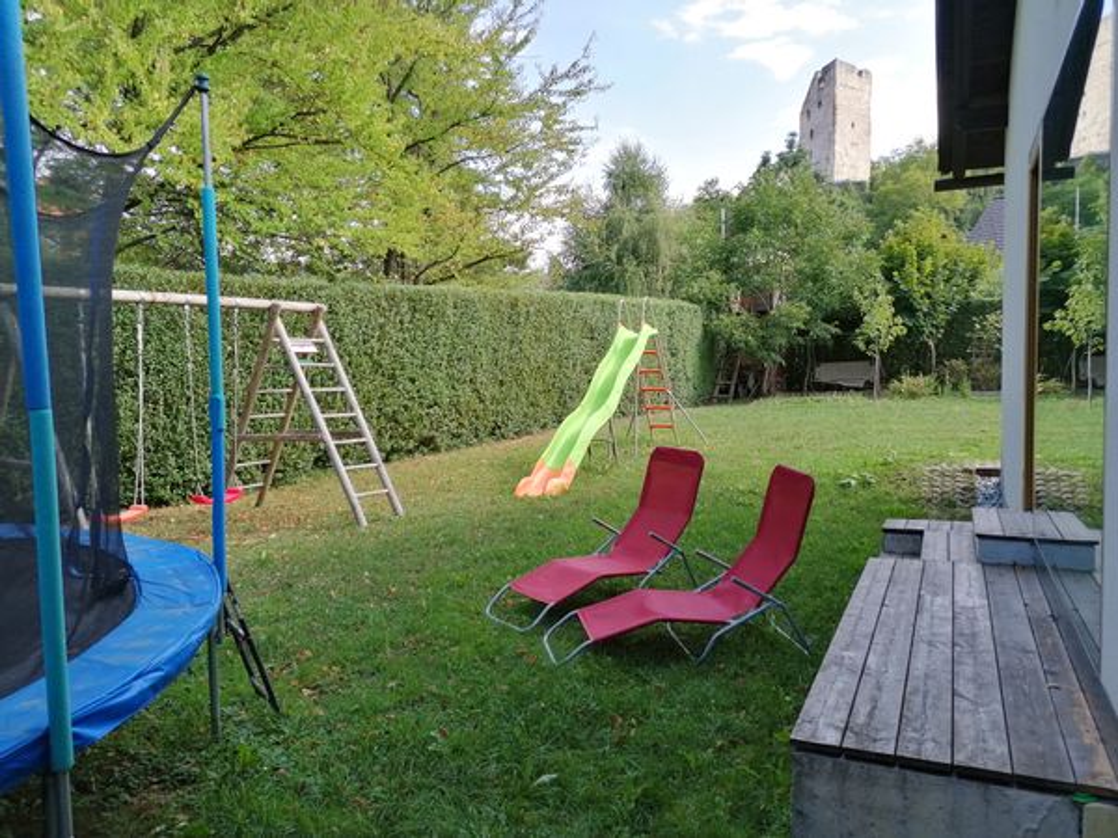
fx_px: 872
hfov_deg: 65.3
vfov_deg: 51.4
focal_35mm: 27
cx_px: 559
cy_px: 419
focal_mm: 4.75
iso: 50
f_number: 1.8
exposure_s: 1/433
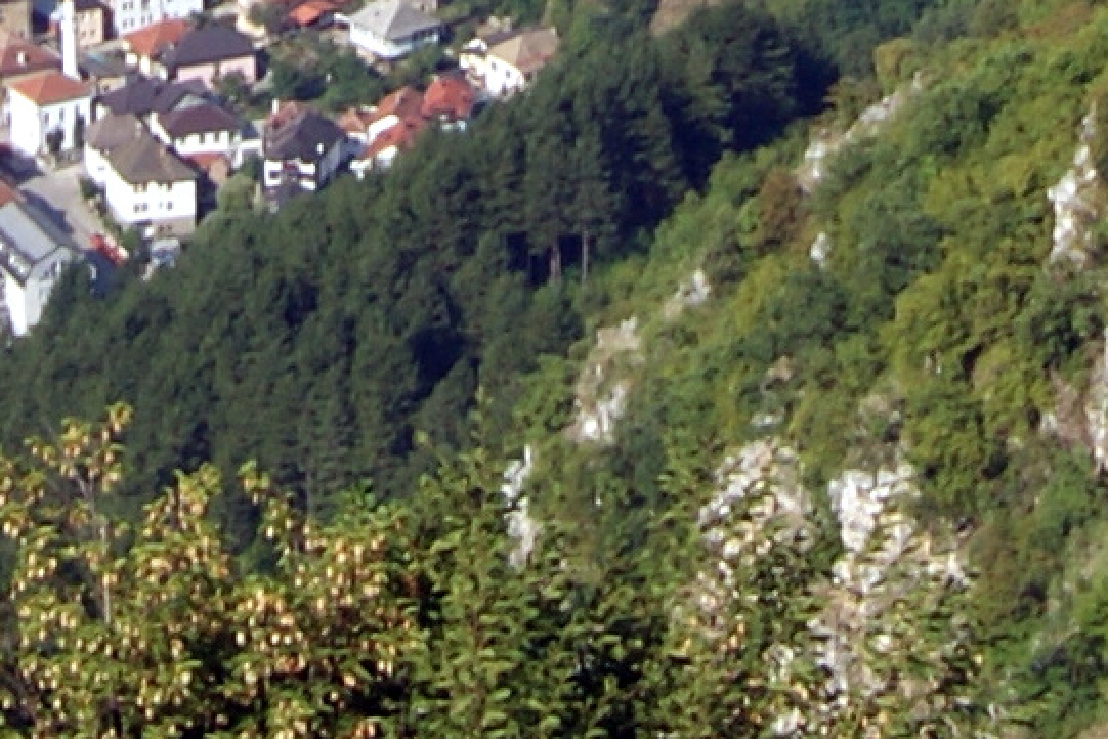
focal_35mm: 228
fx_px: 7019
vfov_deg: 5.7
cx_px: 229
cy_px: -1373
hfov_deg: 9.0
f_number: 11
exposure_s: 1/60
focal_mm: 20
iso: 100
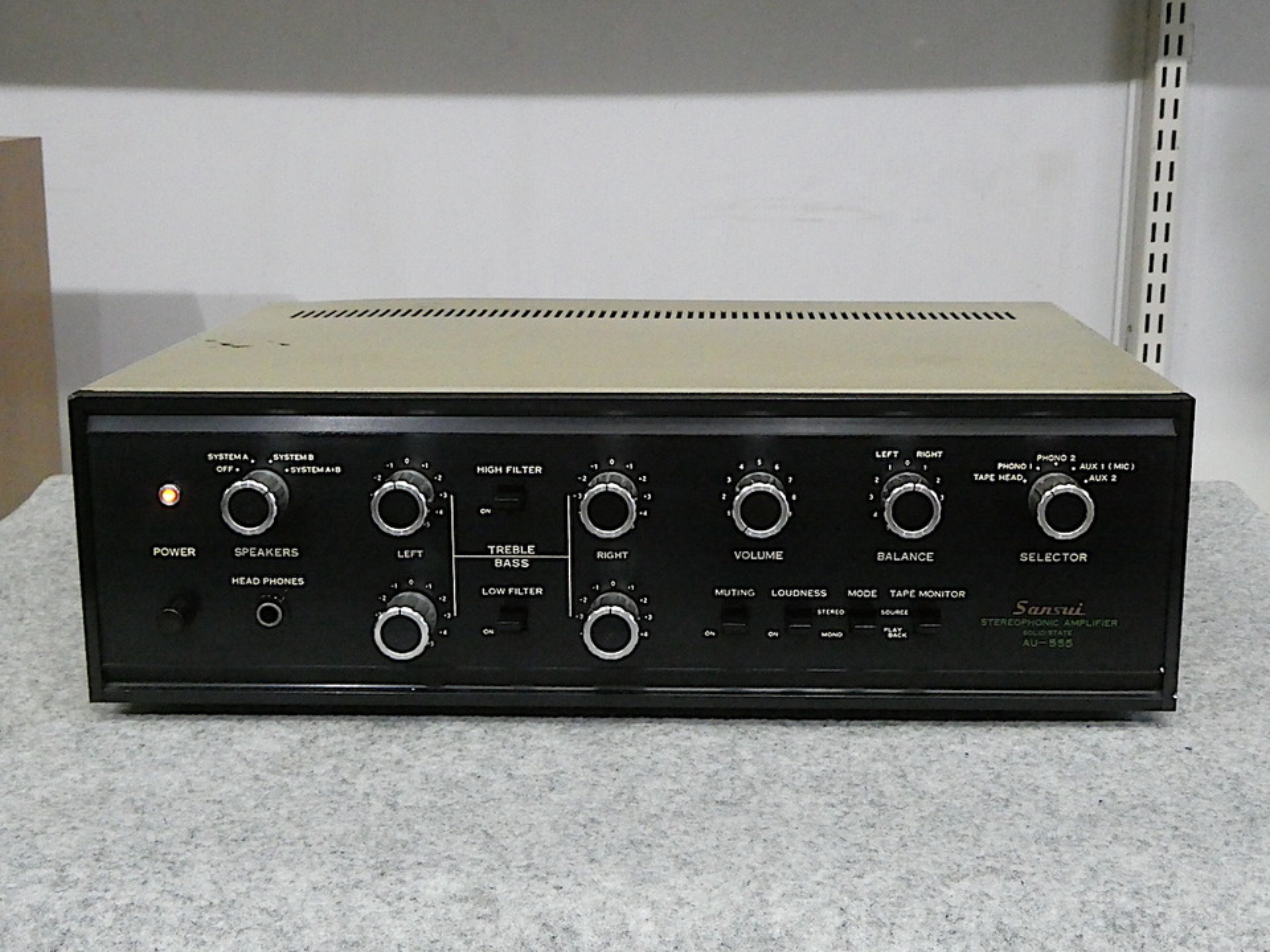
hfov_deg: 40.4
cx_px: 635
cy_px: 476
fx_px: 1724
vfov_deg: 30.9
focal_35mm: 47
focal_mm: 8.4
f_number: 6.3
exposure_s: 1/30
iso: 1600
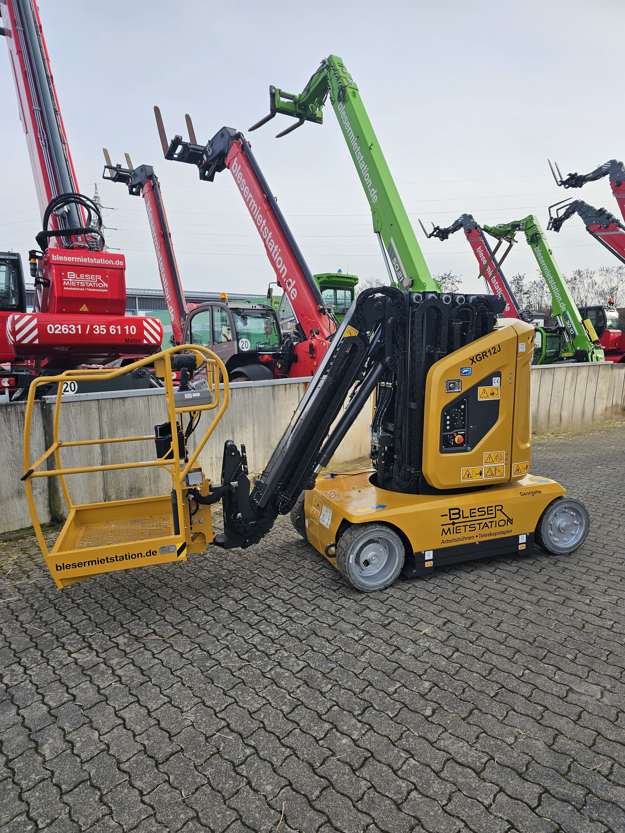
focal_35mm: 23
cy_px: 416
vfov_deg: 73.9
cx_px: 312
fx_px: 554
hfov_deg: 58.9
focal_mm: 6.3
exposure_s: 1/370
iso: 10
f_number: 1.7
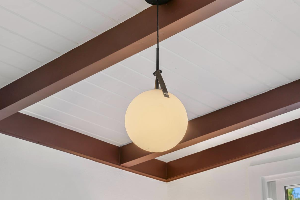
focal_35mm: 65
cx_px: 119
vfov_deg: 20.9
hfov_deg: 30.9
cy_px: 85
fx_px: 542
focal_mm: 53
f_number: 11
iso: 320
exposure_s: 1/13
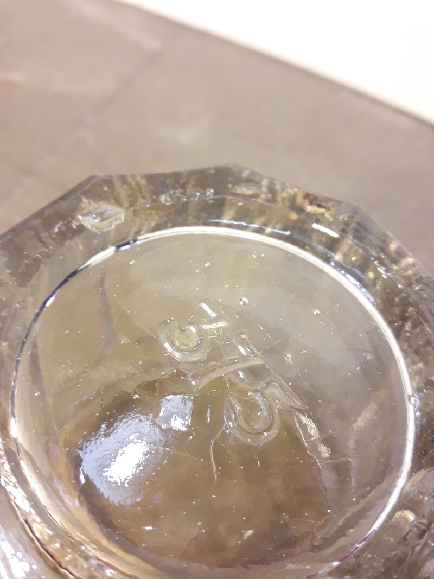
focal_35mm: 28
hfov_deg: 49.7
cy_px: 290
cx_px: 217
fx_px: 468
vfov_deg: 63.4
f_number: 1.9
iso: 160
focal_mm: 3.7
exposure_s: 1/20
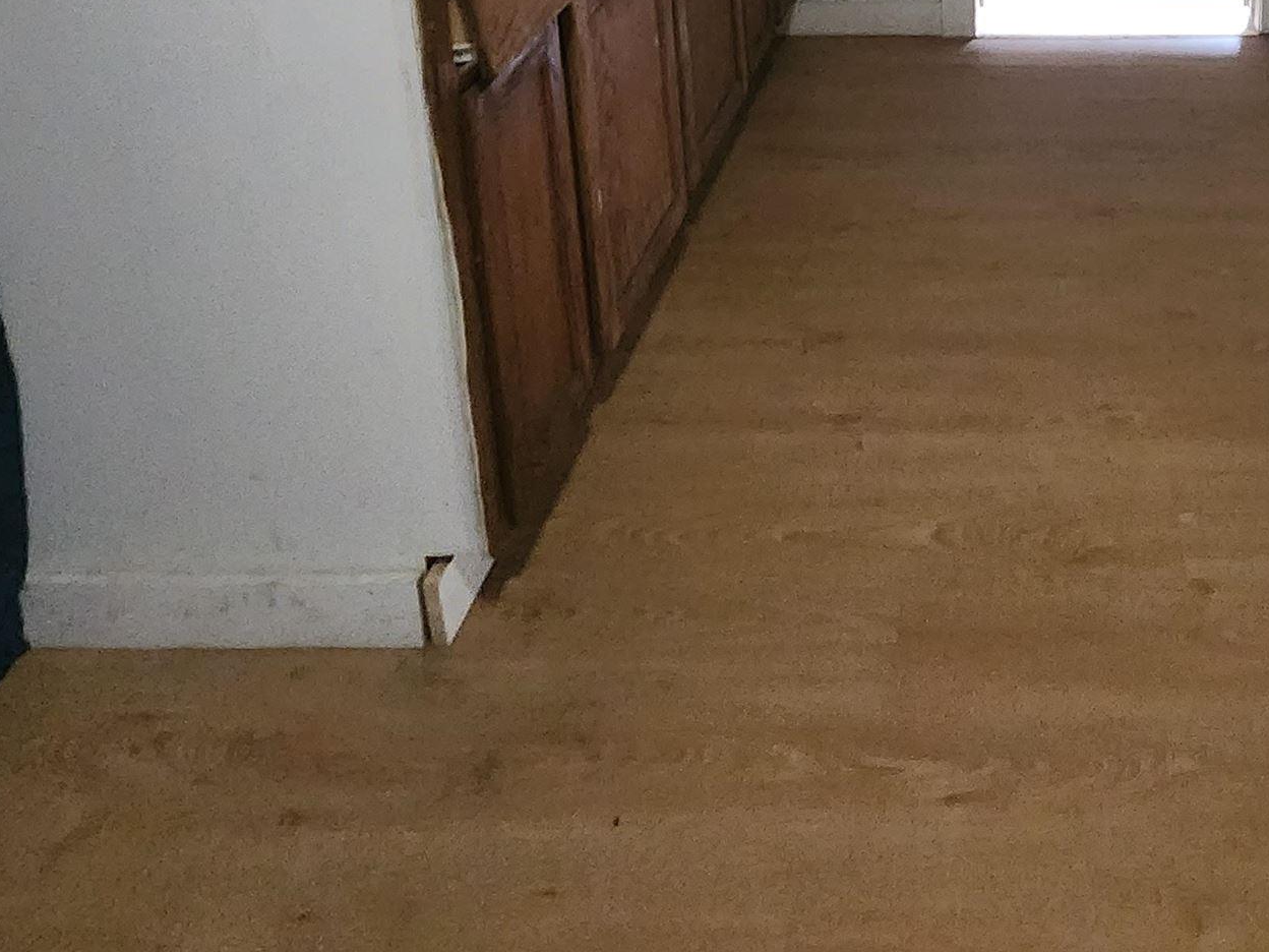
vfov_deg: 35.5
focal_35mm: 32
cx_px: 1035
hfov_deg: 52.7
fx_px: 1173
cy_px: -171
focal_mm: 2.2
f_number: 2.2
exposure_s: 1/24
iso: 1000
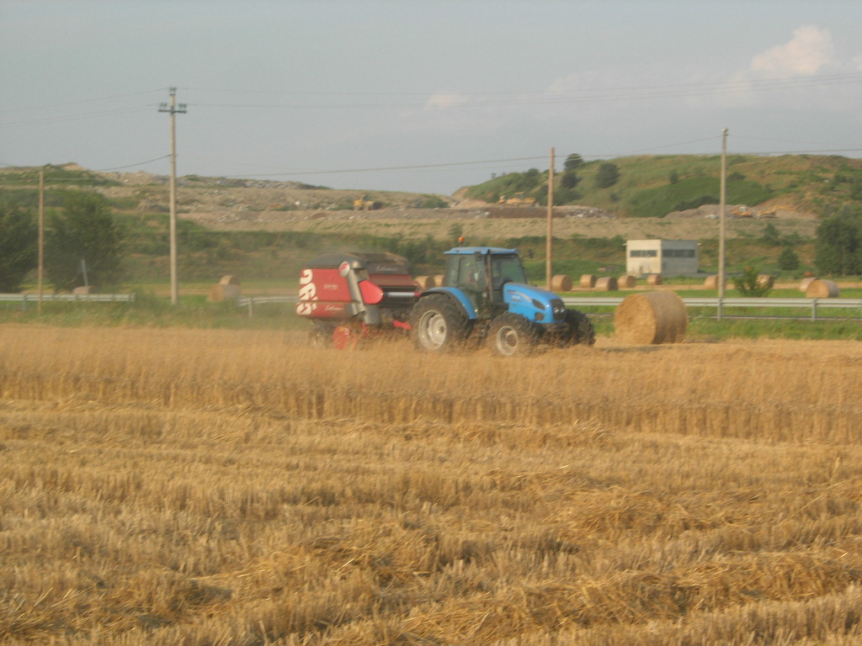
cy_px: 323
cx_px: 431
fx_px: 2814
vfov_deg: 13.1
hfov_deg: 17.4
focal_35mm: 113
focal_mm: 23.4
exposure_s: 1/123
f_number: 8.2
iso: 64
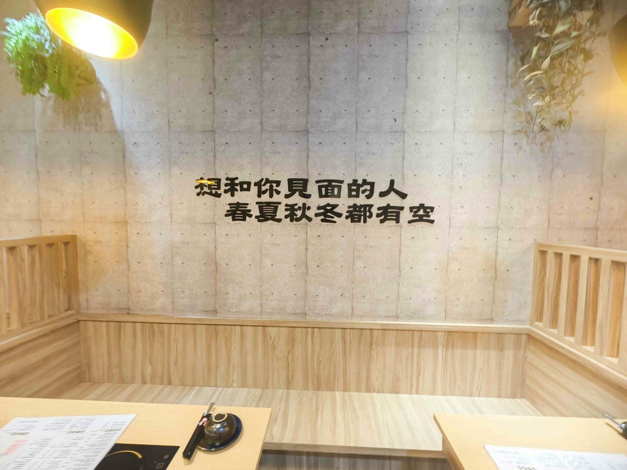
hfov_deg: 102.1
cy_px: 235
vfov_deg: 85.7
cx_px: 314
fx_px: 254
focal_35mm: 14
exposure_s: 1/30
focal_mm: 2.03
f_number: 1.8
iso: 250
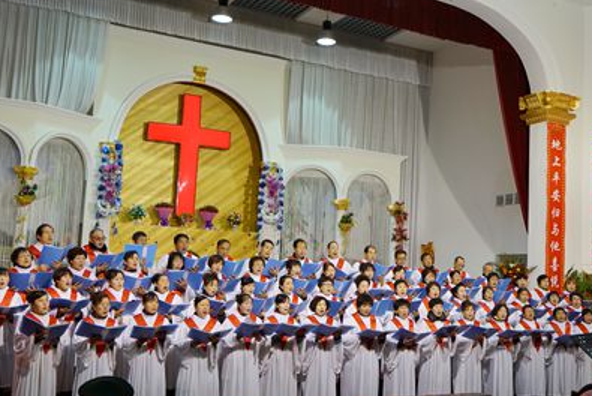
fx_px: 724
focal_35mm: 44
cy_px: 204
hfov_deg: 44.3
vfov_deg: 30.6
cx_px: 343
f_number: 4
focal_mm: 29
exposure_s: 1/160
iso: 1250
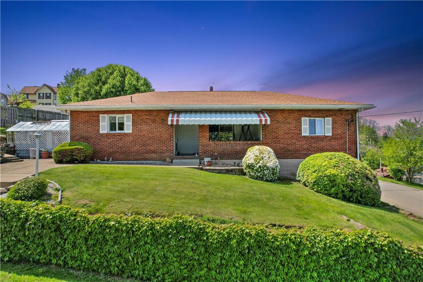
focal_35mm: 22
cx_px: 212
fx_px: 258
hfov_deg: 78.6
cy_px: 141
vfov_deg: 57.2
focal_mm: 8.38
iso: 100
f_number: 2.8
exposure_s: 1/2500
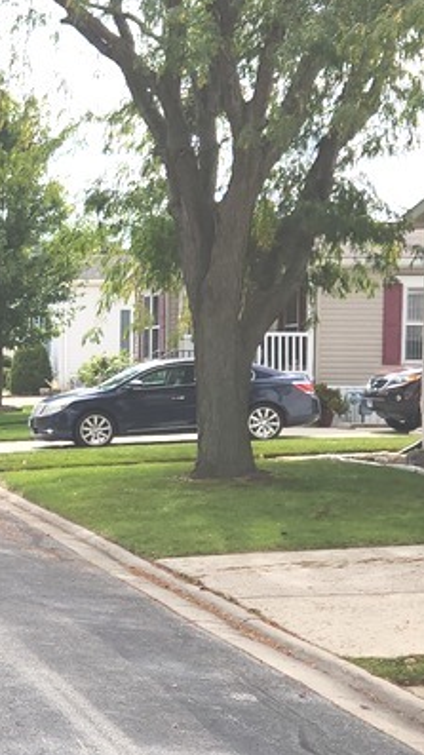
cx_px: -276
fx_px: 1821
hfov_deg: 12.4
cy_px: 453
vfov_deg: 23.4
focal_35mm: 91
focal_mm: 5.4
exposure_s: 1/1839
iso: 20
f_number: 1.8
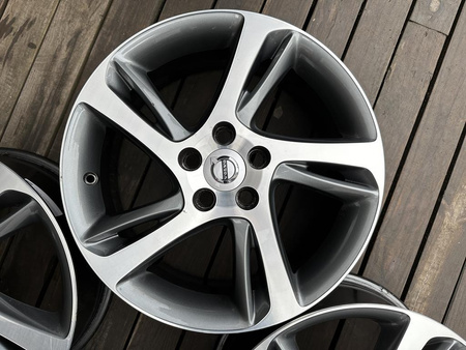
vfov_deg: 56.9
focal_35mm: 24
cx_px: 233
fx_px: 323
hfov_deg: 71.6
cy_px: 175
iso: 80
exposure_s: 1/392
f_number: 1.78
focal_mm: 6.86
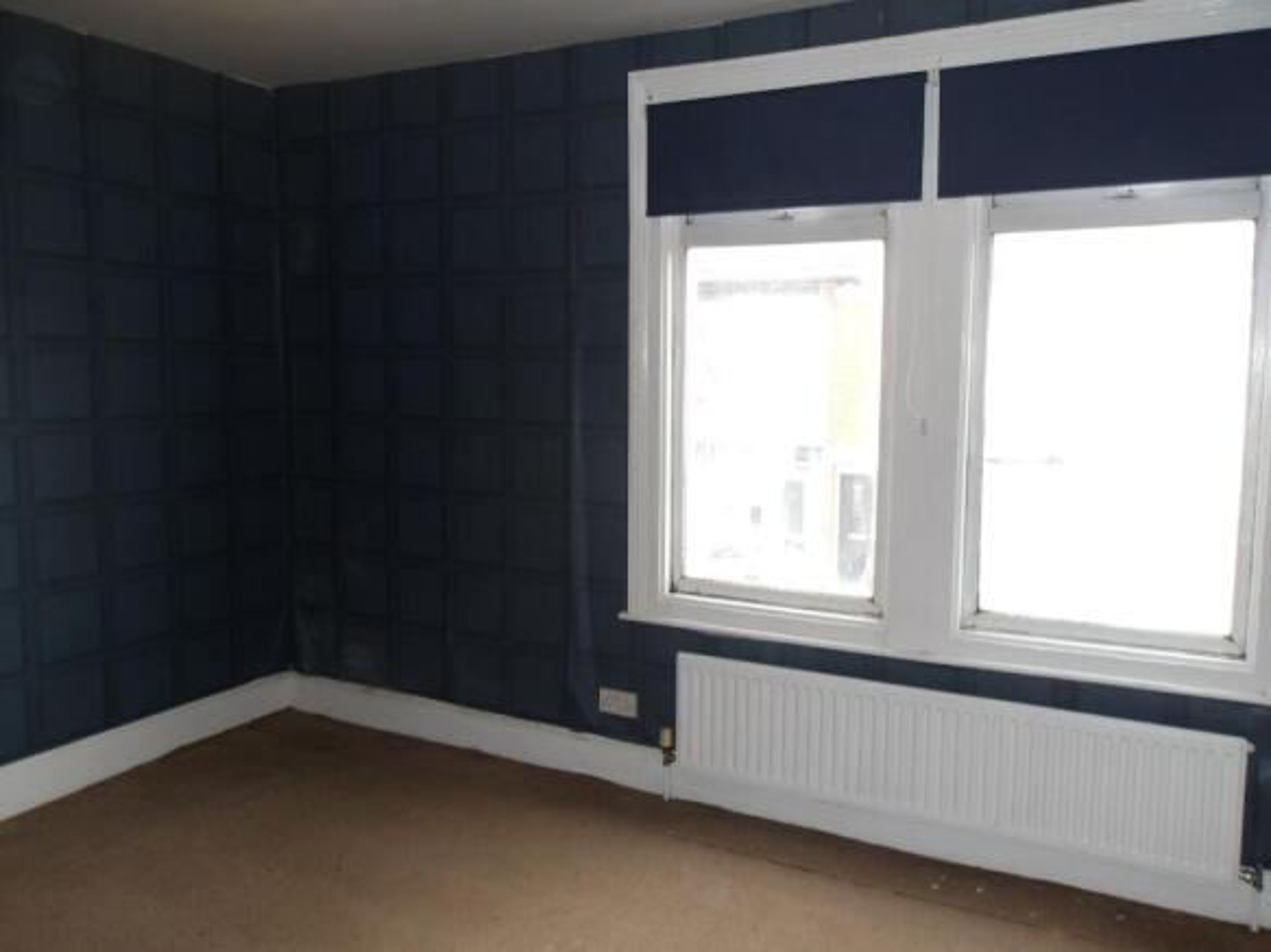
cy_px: 476
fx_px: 991
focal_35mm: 27
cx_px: 636
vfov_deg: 51.3
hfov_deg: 65.3
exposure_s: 1/30
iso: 135
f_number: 3
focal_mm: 4.9
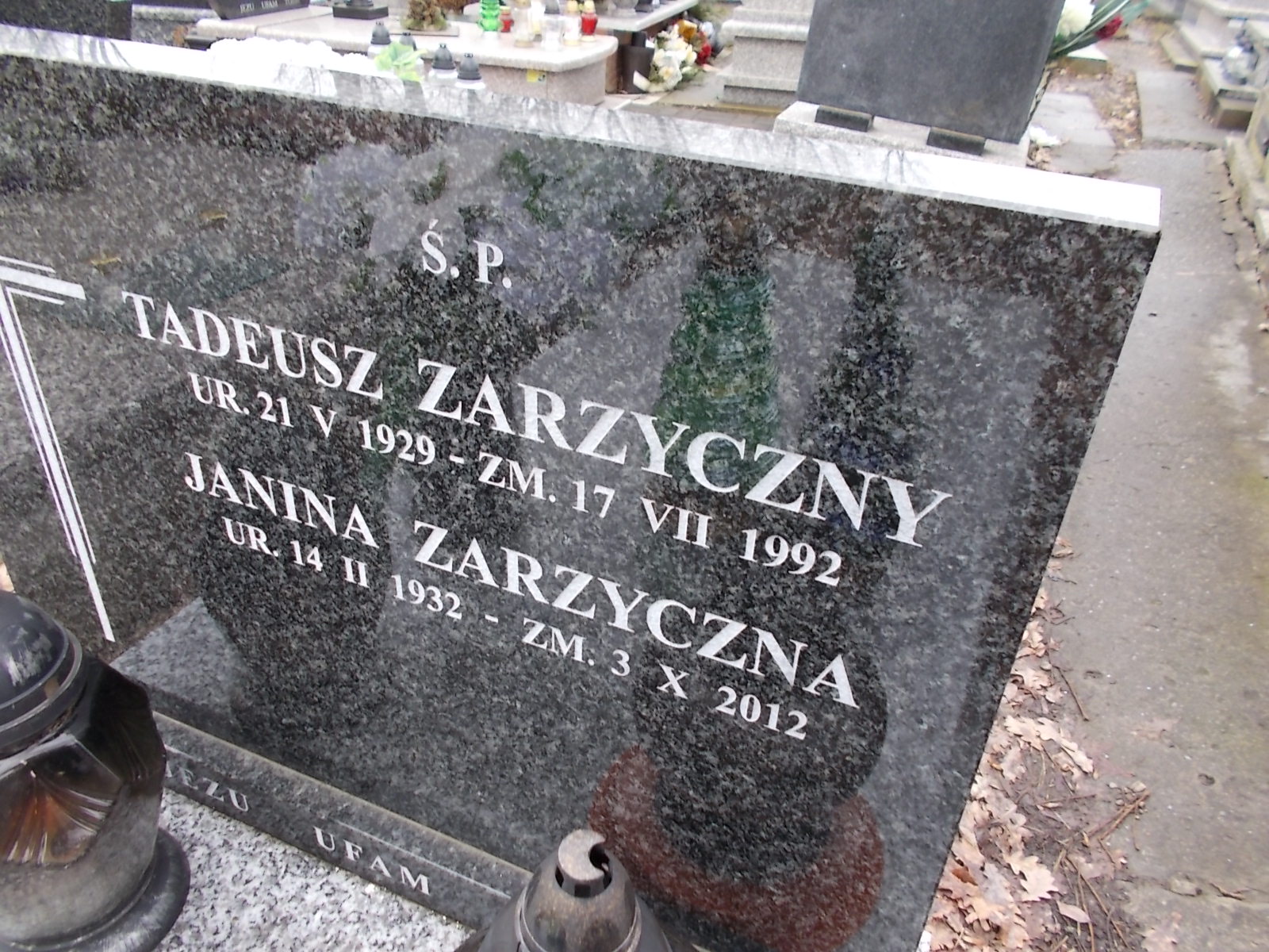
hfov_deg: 67.3
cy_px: 476
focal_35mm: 26
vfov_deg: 53.1
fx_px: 953
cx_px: 634
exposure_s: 1/60
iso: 80
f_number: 3.2
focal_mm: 4.6
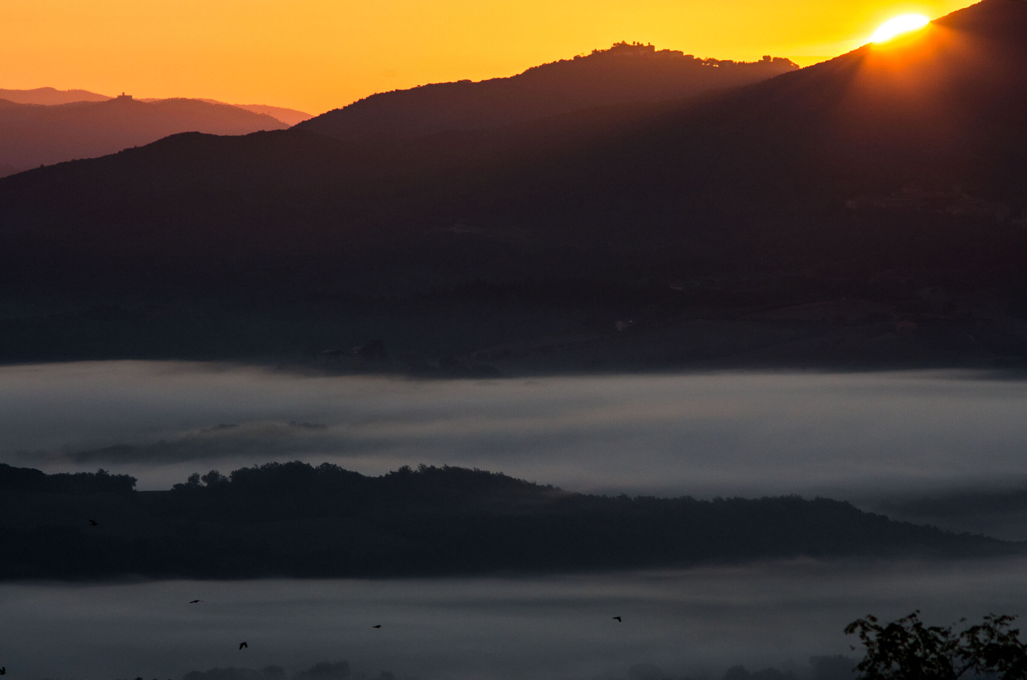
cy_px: 340
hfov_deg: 6.9
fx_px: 8541
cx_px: 514
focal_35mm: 300
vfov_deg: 4.6
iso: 400
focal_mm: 200
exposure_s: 1/640
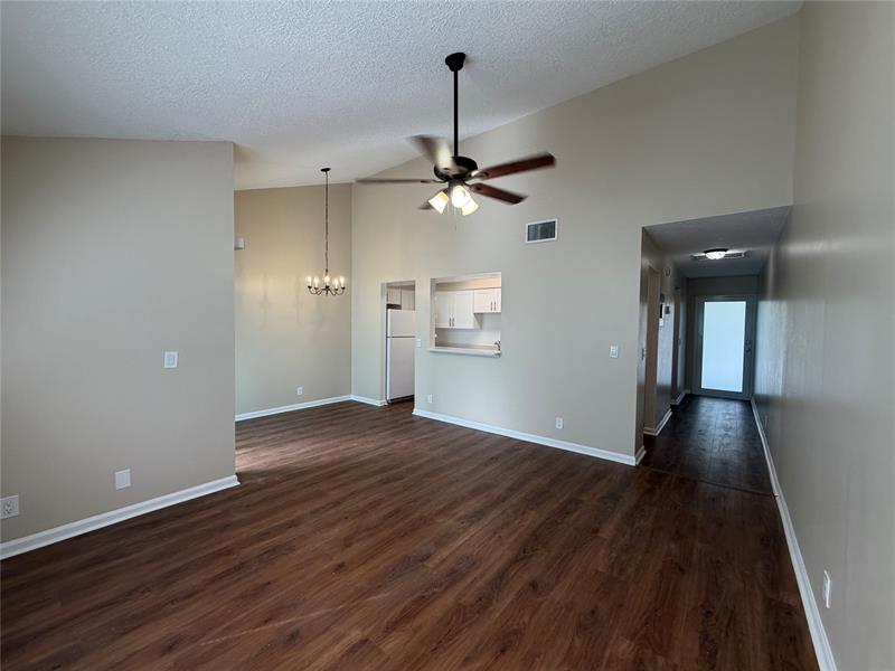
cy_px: 336
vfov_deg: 85.7
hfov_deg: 102.1
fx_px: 362
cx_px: 448
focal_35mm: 14
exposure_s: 1/120
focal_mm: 2.22
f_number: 2.2
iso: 160
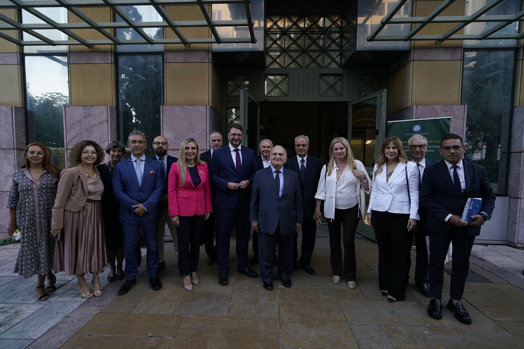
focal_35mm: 18
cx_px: 262
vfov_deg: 67.4
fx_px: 262
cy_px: 174
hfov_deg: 90.0
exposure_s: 1/80
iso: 640
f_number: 5.6
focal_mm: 18
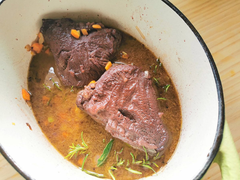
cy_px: 90
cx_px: 120
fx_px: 187
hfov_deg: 65.3
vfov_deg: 51.4
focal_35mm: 27
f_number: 1.6
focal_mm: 5.6
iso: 50
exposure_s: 1/209
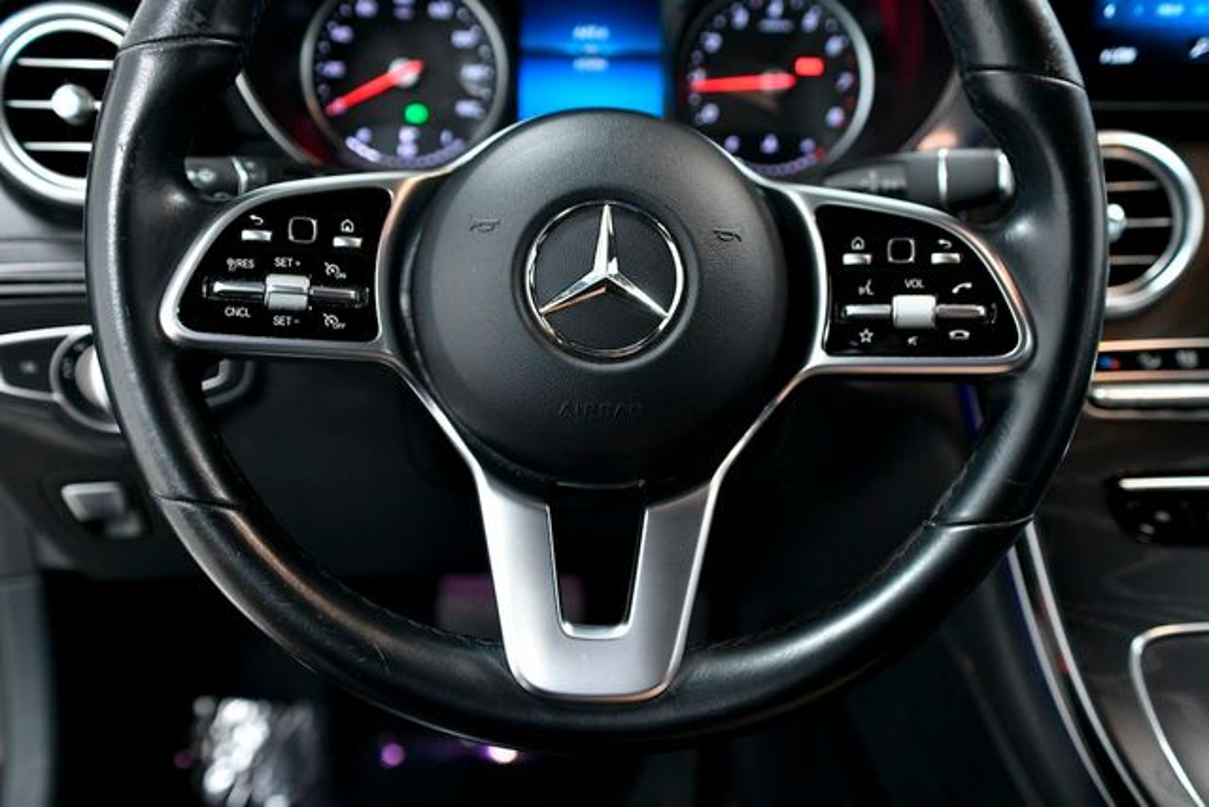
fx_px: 1344
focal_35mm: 40
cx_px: 604
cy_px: 404
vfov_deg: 33.4
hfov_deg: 48.4
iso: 1600
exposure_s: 1/160
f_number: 3.5
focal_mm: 40
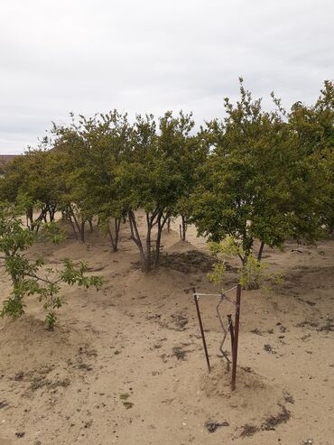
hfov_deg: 51.4
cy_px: 222
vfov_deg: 65.3
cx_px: 167
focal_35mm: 27
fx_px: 347
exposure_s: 1/1724
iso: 40
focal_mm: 3.6
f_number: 1.9
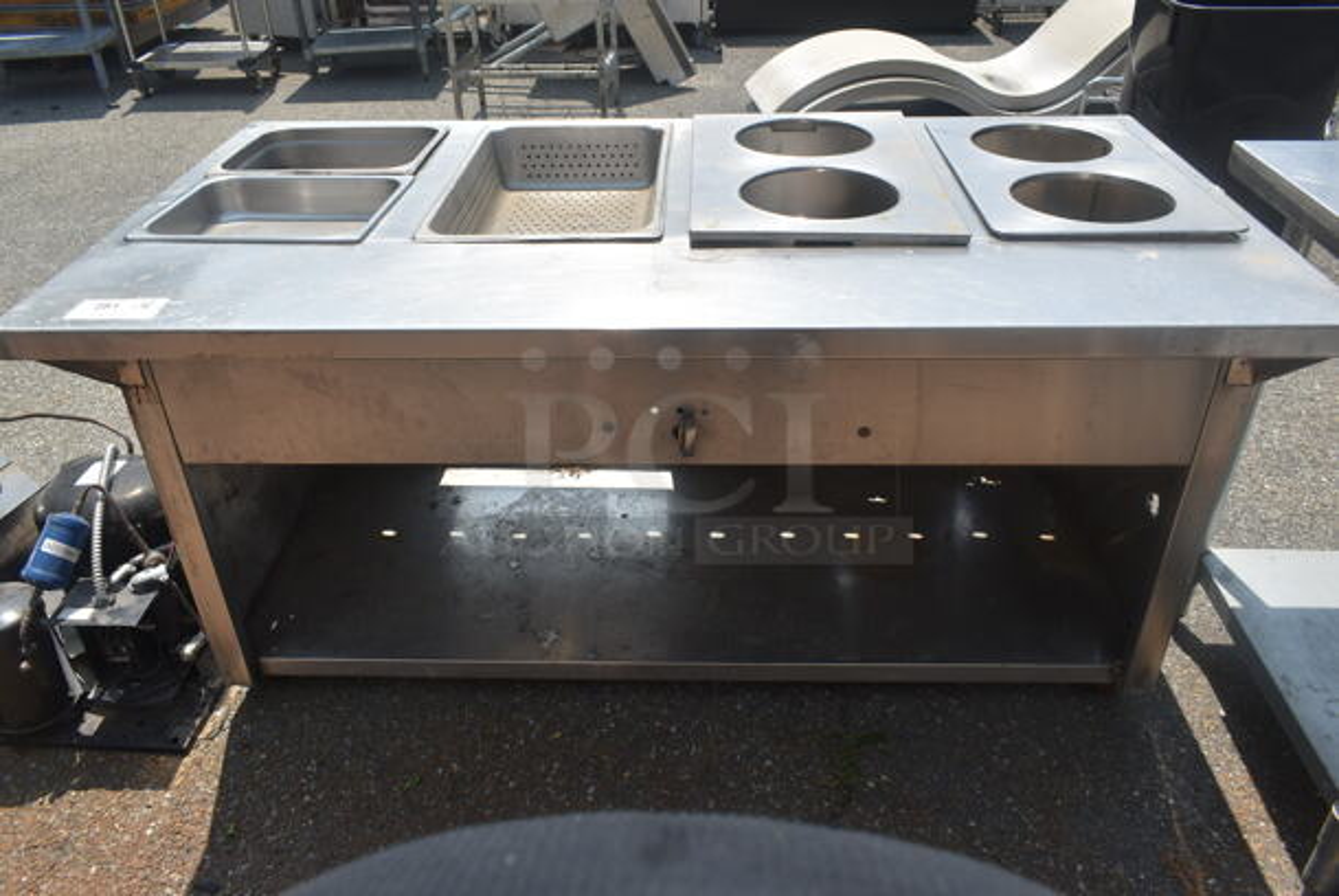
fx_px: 1005
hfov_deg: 67.3
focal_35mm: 27
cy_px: 448
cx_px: 670
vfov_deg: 48.0
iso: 100
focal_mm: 18
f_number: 8
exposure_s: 1/250
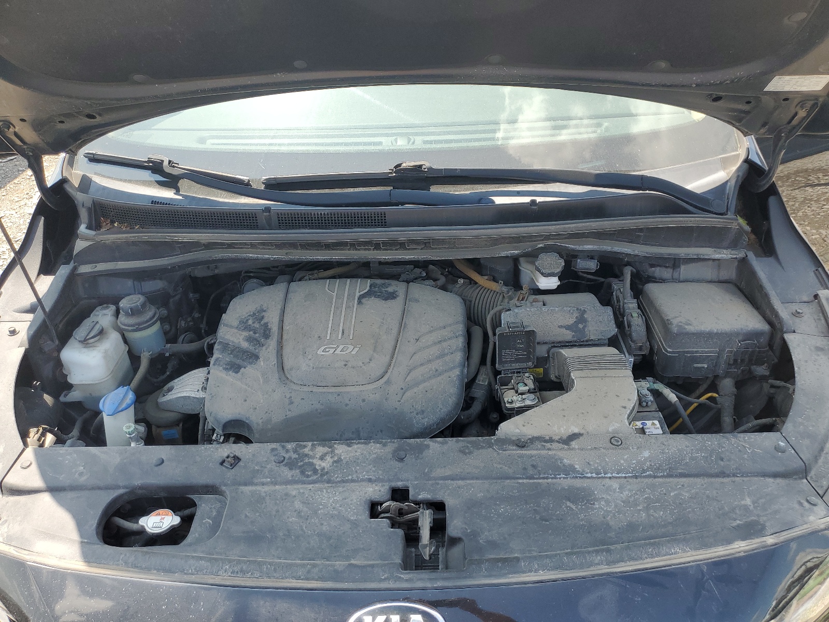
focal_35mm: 26
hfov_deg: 67.3
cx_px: 414
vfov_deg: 53.1
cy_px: 311
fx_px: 623
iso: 50
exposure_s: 1/769
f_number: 1.5
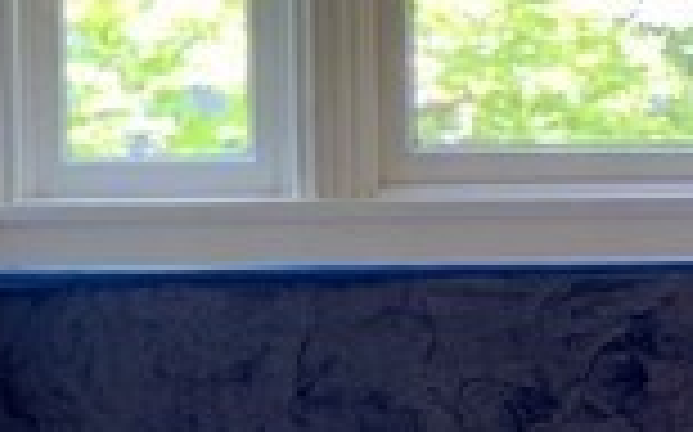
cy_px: 198
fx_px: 3850
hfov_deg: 8.7
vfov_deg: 6.4
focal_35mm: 204
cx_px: 2012
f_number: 1.8
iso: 64
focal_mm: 3
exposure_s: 1/60
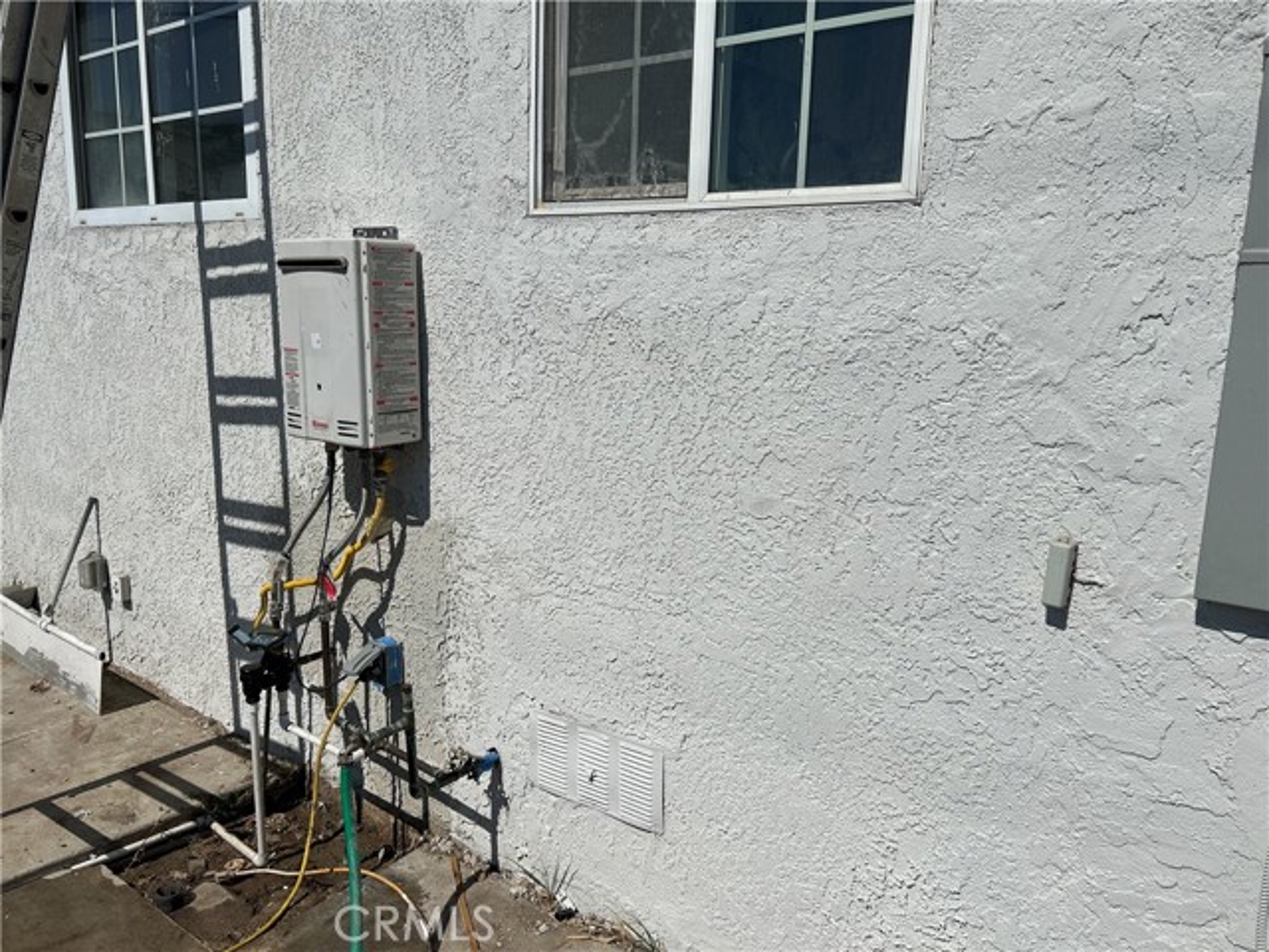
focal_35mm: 26
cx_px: 634
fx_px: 953
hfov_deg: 67.3
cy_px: 476
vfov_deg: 53.1
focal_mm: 5.7
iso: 40
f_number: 1.5
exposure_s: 1/16393
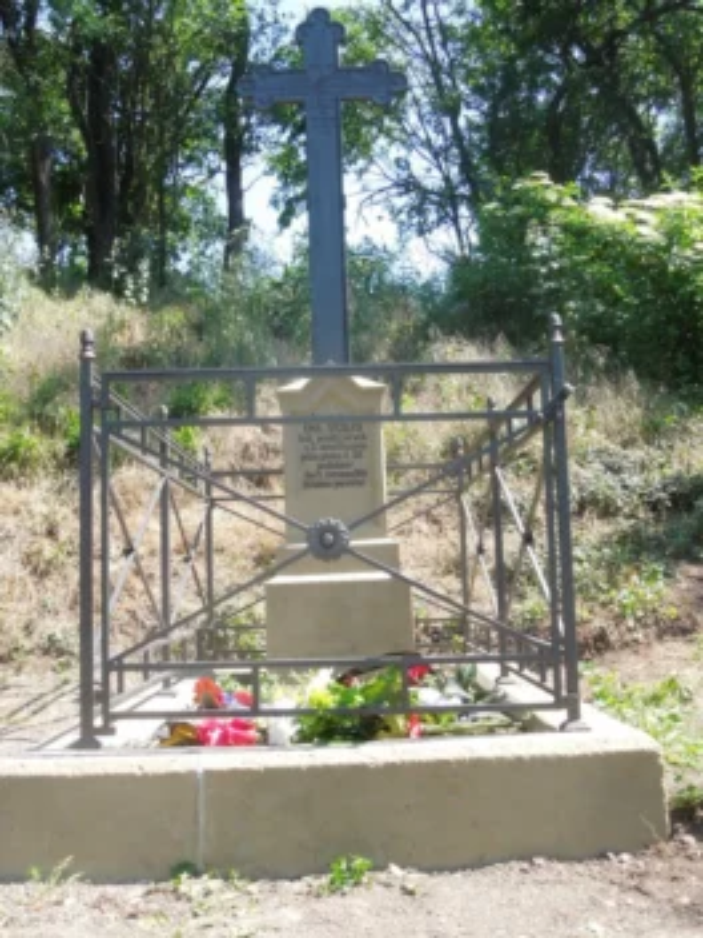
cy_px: 469
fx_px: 1056
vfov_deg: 47.9
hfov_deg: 36.8
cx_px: 352
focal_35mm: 39
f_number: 3.8
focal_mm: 7
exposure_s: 1/800
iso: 400
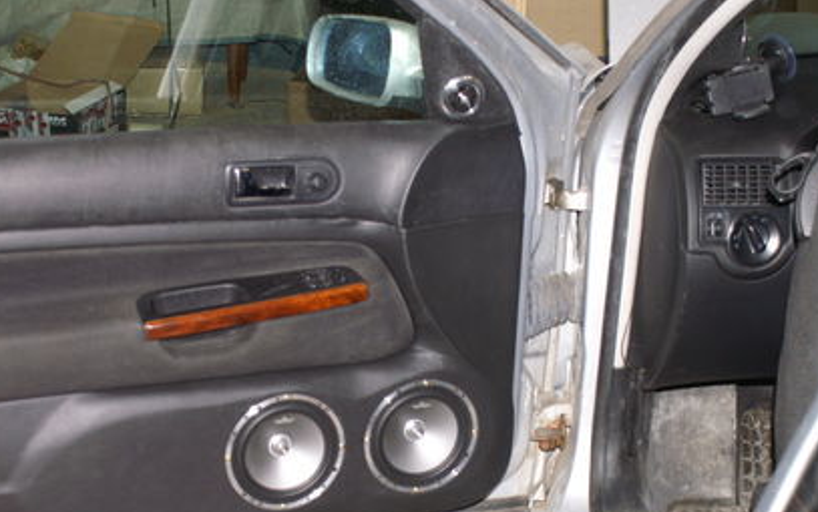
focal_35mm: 72
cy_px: 375
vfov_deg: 18.0
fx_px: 1606
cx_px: 297
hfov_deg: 28.4
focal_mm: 30
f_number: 5
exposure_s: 1/60
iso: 400
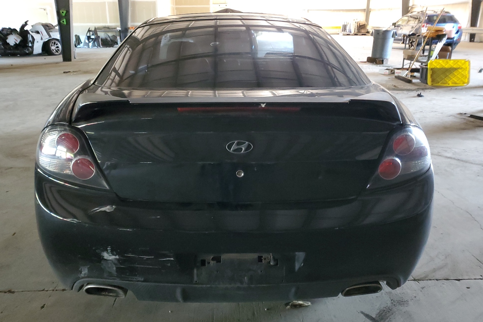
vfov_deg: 46.4
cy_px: 164
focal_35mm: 28
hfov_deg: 65.5
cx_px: 236
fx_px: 376
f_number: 1.5
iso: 311
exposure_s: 1/30
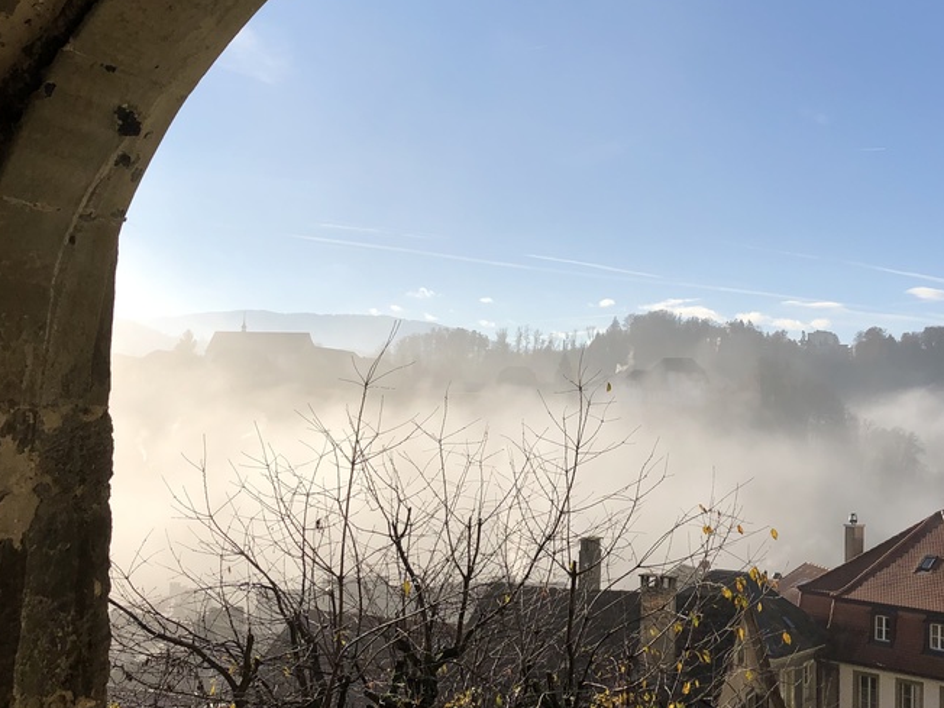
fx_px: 1200
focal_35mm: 44
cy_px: 332
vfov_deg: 32.9
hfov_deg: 42.2
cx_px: 652
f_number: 1.8
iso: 25
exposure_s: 1/4808
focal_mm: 3.99
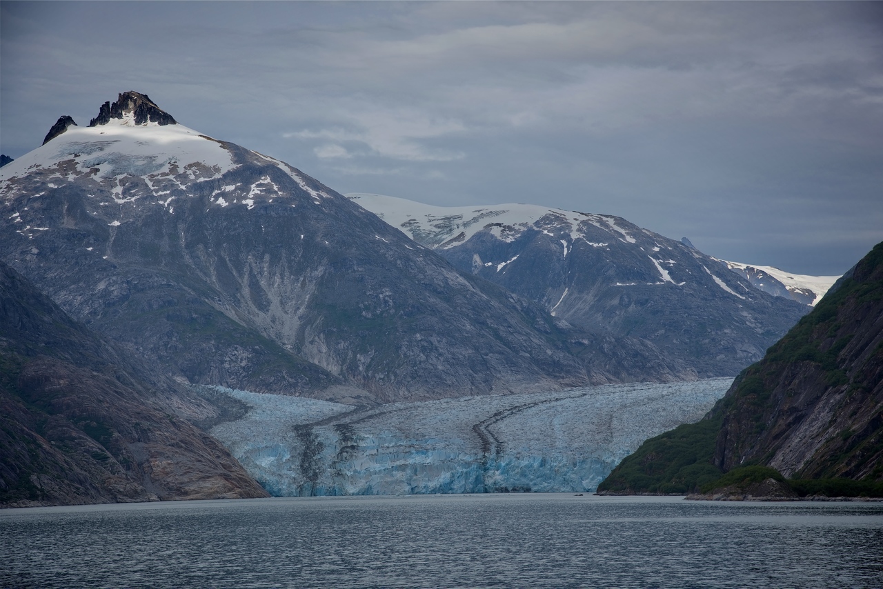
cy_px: 294
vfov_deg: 14.4
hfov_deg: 21.5
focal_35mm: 95
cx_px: 442
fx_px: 2331
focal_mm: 95
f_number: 8
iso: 100
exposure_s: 1/250
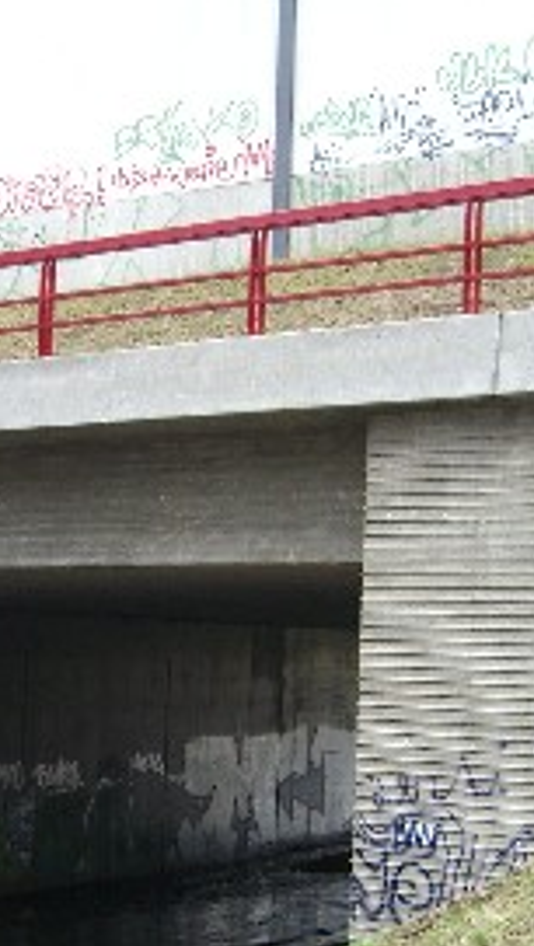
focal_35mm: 89
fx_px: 2234
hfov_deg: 13.5
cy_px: 742
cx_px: 51
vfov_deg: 23.6
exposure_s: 1/80
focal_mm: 7.9
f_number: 2.8
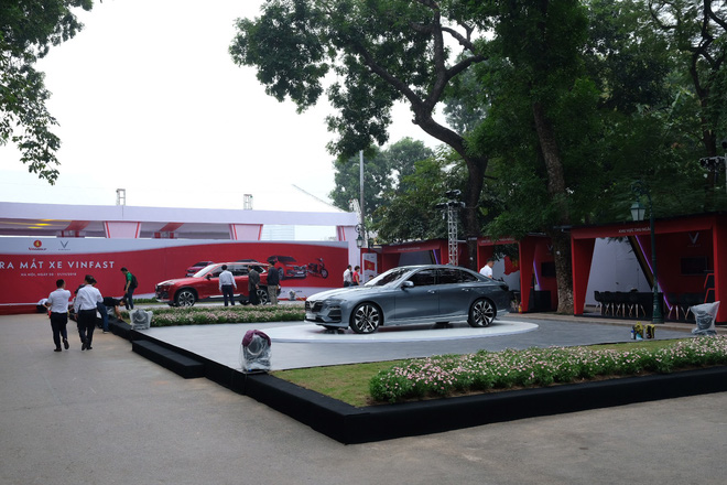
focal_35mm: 35
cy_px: 242
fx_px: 707
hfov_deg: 54.4
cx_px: 364
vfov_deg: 37.9
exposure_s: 1/250
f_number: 8
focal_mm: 23
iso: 800
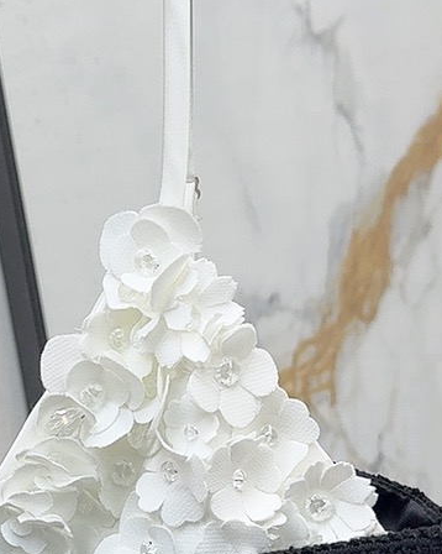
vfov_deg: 21.3
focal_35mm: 90
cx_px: -19
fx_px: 1473
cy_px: 268
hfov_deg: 16.6
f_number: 1.78
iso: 80
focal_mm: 6.76
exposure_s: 1/345
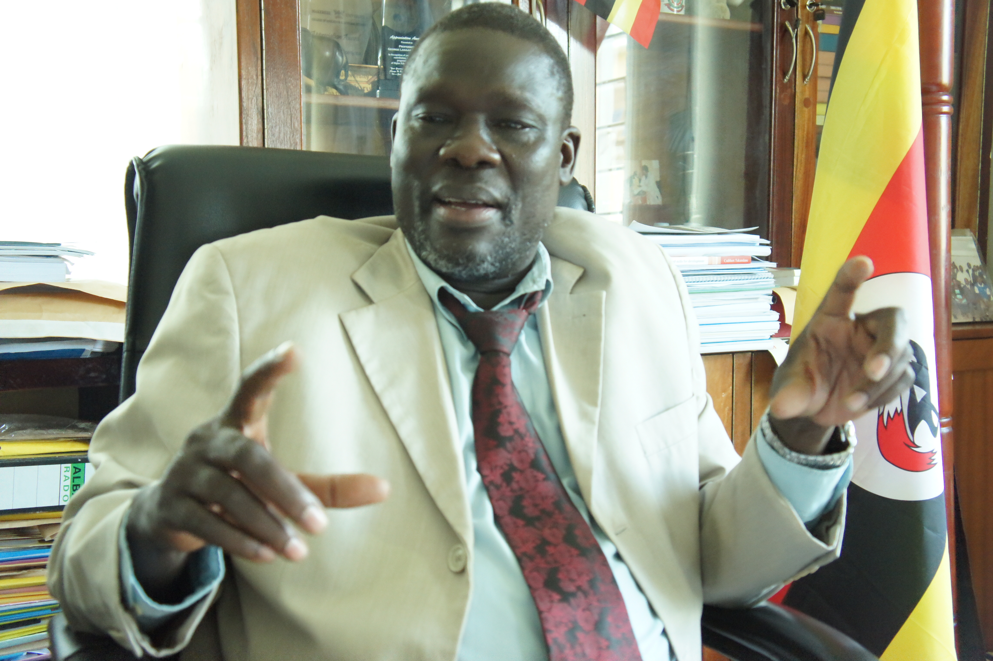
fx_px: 1199
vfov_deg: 30.8
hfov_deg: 45.0
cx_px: 496
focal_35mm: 44
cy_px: 330
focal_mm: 29
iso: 6400
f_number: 4
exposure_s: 1/160
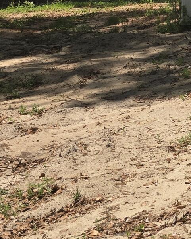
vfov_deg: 15.8
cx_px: 443
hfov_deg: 11.6
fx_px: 791
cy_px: -117
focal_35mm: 112
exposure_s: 1/859
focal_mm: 6.3
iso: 12
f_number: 1.7
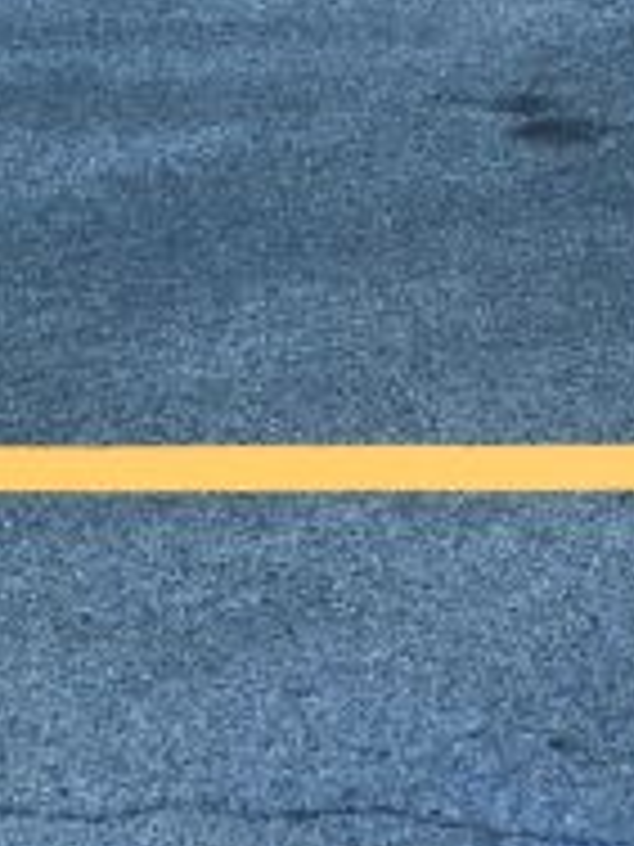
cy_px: -472
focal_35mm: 182
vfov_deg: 10.4
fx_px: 4444
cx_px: 414
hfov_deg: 8.2
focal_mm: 6.6
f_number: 2.8
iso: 25
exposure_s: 1/40
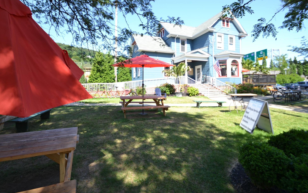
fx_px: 134
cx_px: 154
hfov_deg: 97.8
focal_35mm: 16
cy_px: 91
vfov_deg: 71.2
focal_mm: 10
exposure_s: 1/125
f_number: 5.6
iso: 100
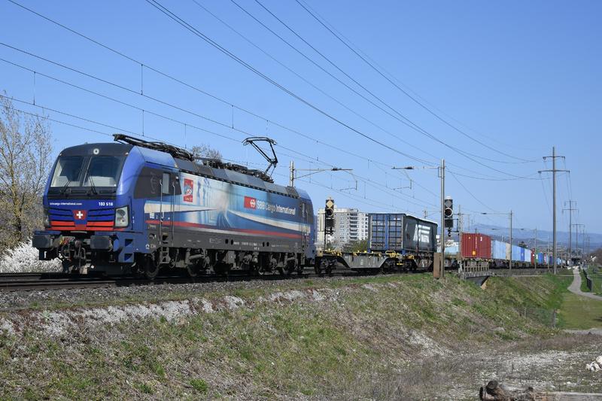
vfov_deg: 26.5
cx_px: 301
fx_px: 853
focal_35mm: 51
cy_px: 200
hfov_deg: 38.9
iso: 200
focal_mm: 34
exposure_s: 1/1250
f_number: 5.6
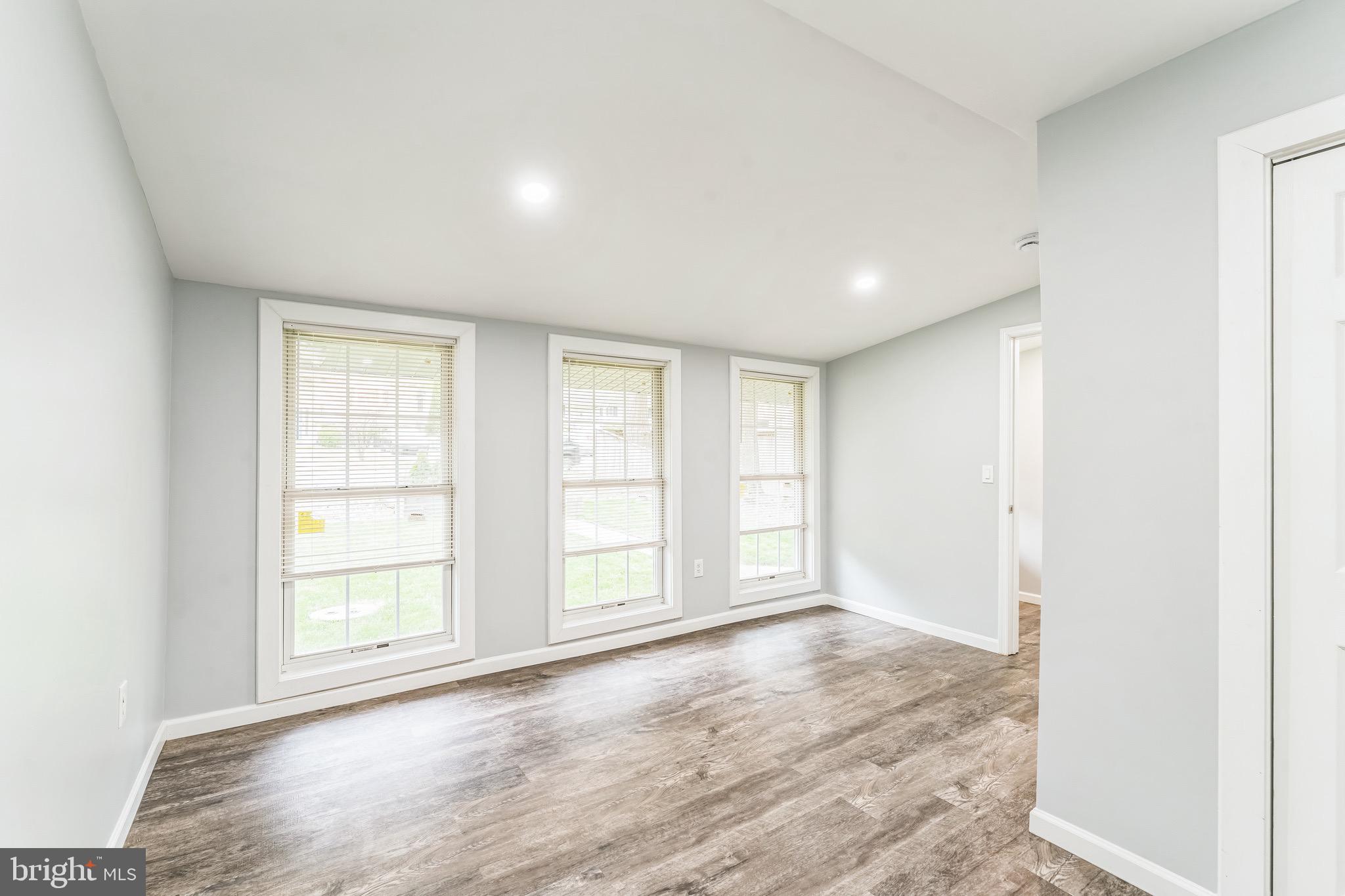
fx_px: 564
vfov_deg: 76.9
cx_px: 672
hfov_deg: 100.0
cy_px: 448
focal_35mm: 15
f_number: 9
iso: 320
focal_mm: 15.1
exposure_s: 1/3
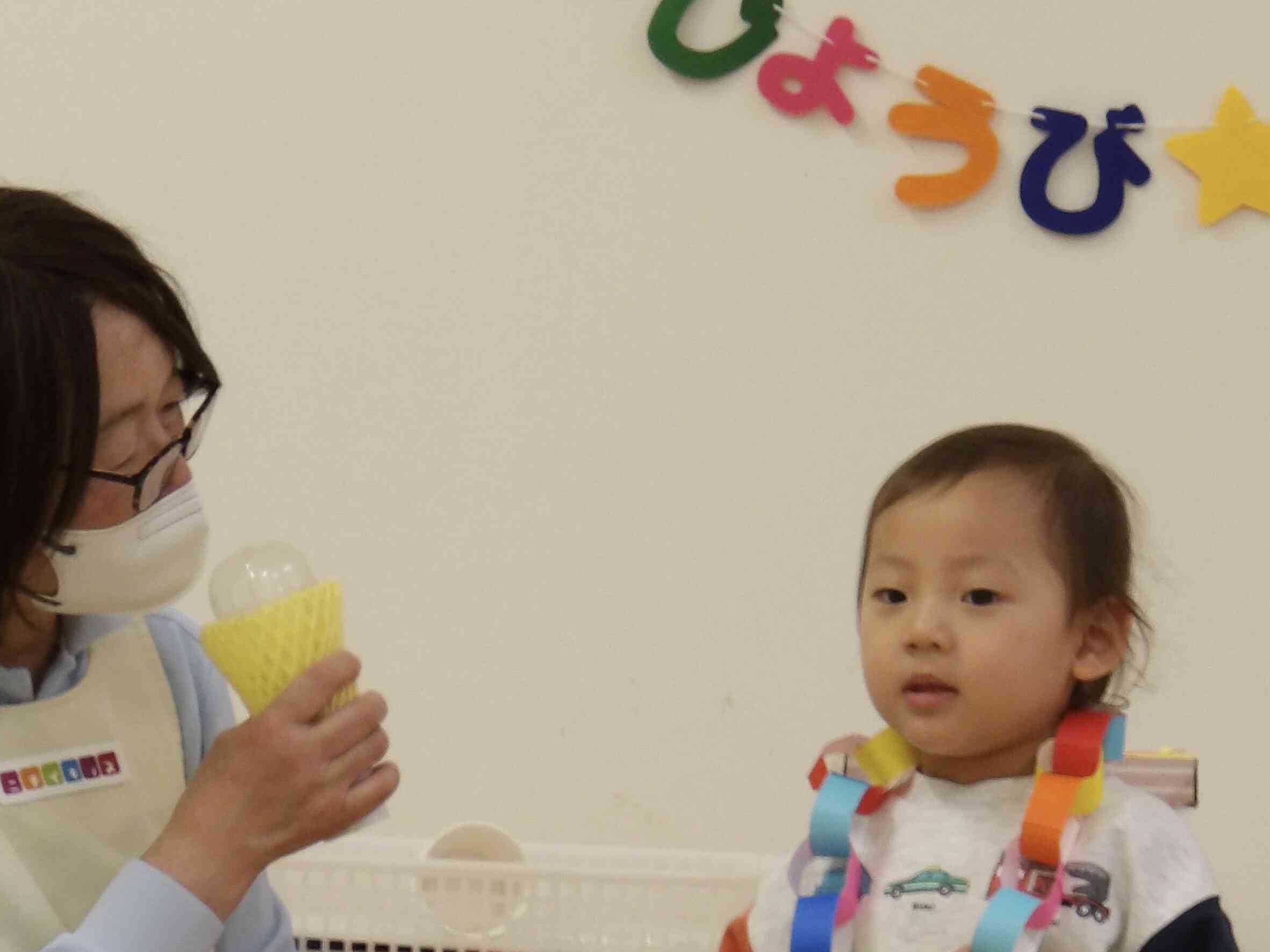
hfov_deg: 12.9
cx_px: 914
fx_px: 5613
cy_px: 432
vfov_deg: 9.7
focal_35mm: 153
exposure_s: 1/24
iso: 200
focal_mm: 15.6
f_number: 5.6
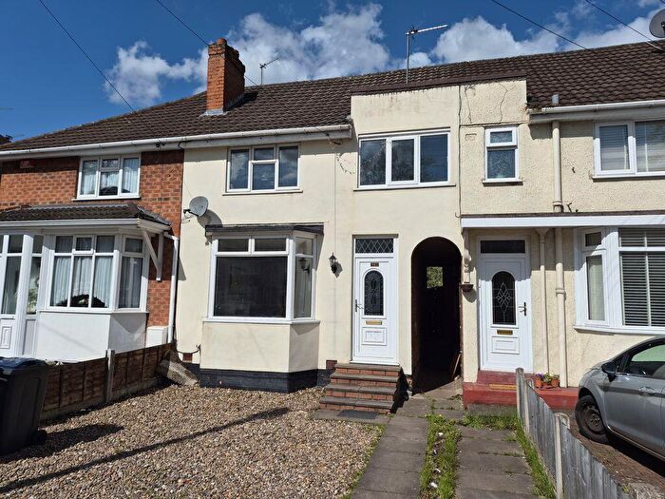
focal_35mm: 23
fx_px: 442
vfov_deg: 58.9
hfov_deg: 73.9
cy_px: 250
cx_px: 332
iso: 40
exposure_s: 1/7696
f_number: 1.8
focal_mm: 5.4
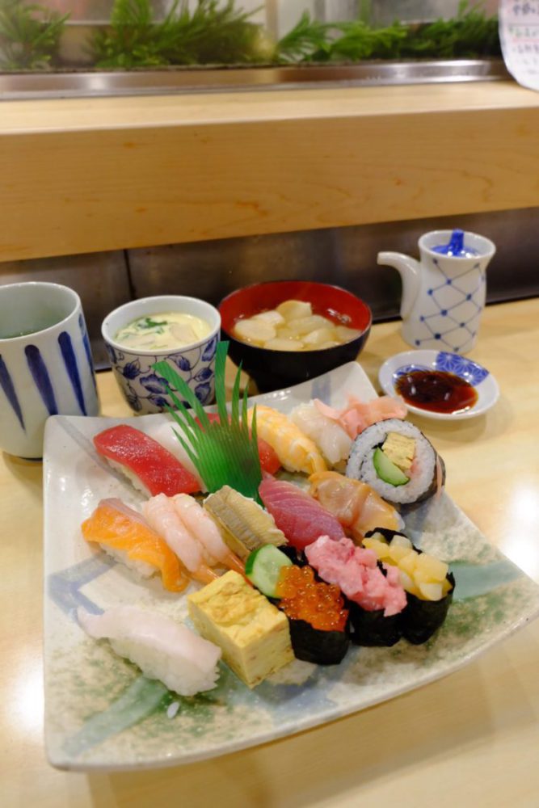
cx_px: 270
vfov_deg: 73.7
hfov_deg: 53.1
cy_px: 404
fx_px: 539
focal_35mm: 24
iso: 1000
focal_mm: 16
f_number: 3.5
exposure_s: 1/20
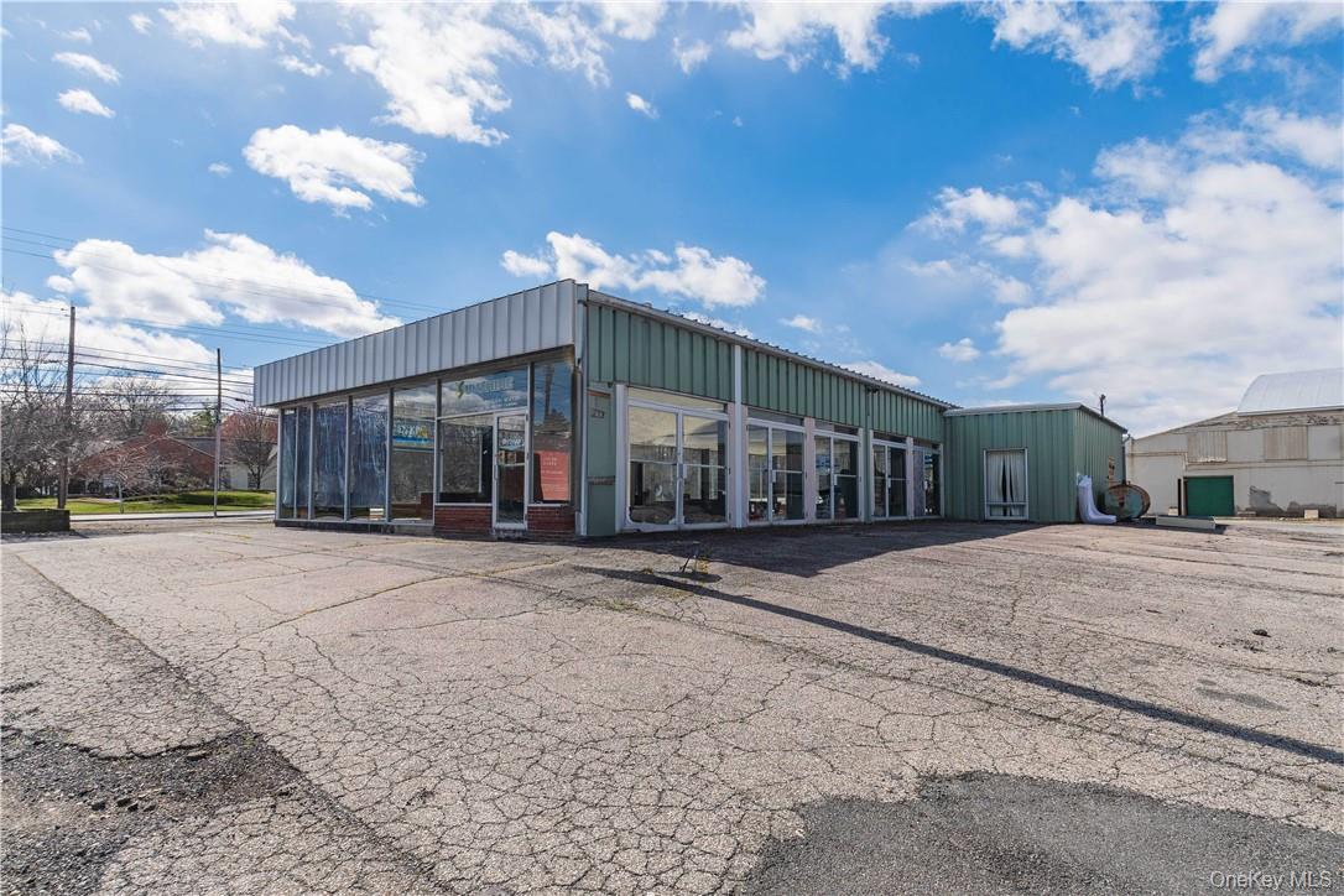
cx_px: 672
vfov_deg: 67.4
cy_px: 448
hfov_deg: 90.0
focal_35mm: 18
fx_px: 672
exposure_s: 1/320
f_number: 9
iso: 100
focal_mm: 12
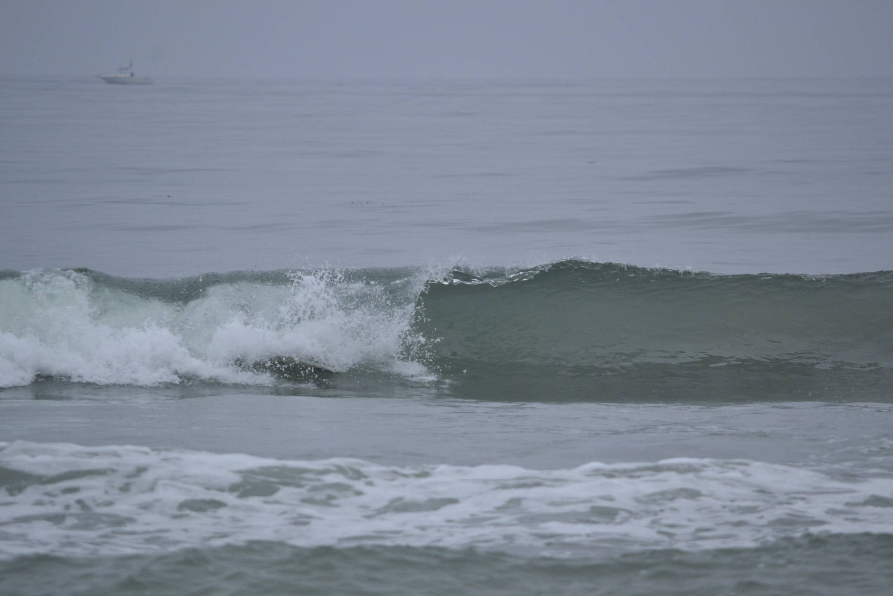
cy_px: 298
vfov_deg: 3.1
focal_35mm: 450
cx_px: 446
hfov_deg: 4.6
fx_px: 11162
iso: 800
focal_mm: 300
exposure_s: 1/1000
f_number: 6.3
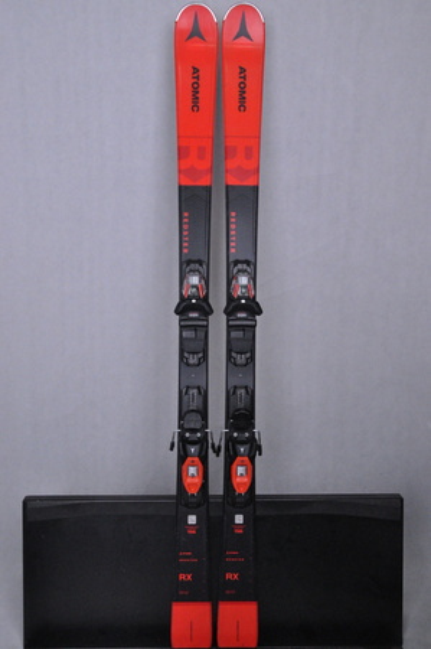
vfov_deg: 53.2
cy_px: 324
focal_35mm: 36
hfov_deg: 36.8
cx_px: 216
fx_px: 648
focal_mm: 24
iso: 3200
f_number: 9.5
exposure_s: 1/125
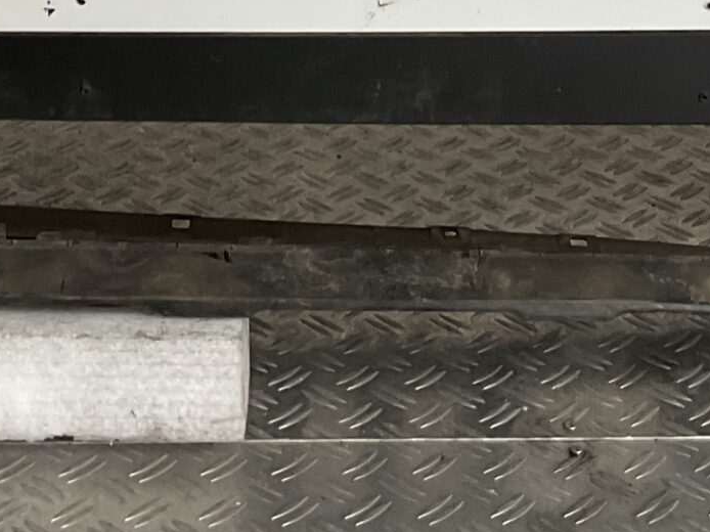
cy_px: -347
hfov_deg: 18.4
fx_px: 2194
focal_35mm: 107
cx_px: 330
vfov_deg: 12.8
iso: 40
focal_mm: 3
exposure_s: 1/50
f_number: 1.8
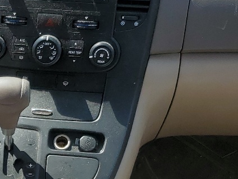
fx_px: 674
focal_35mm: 98
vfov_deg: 14.7
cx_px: -18
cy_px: 207
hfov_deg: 19.3
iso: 50
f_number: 1.5
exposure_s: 1/1250
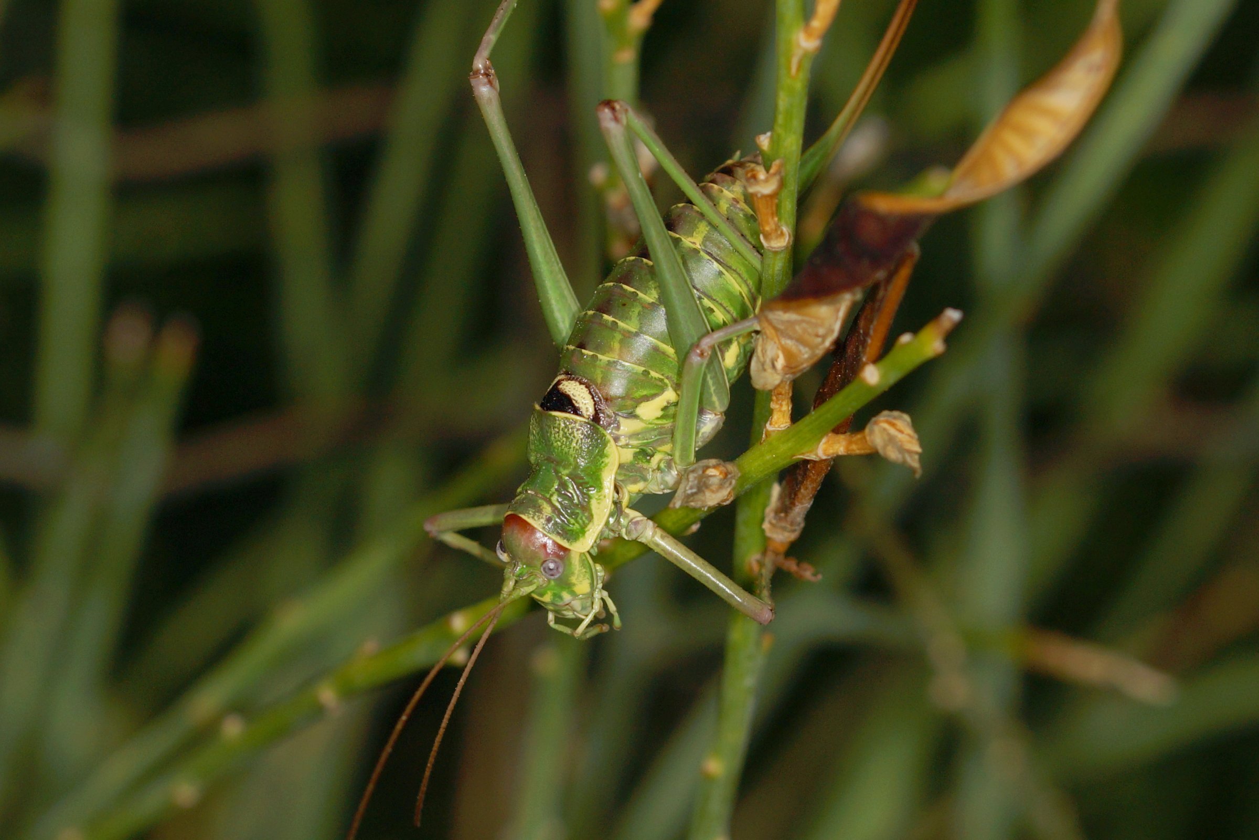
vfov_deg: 8.7
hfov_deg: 13.0
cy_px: 420
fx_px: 5508
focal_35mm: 158
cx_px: 630
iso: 100
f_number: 6.3
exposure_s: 1/200
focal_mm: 105
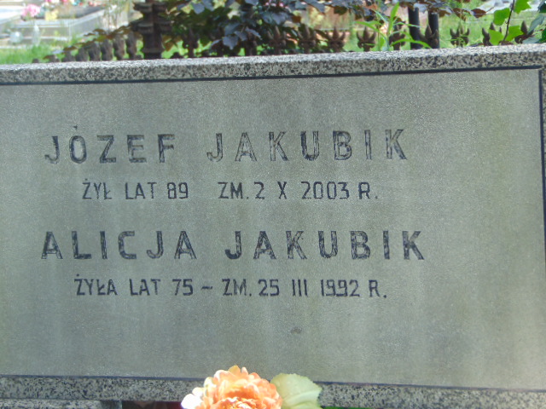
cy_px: 204
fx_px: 1703
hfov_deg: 18.2
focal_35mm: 108
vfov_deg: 13.7
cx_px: 273
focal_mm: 19.4
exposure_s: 1/125
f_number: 3.9
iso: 80
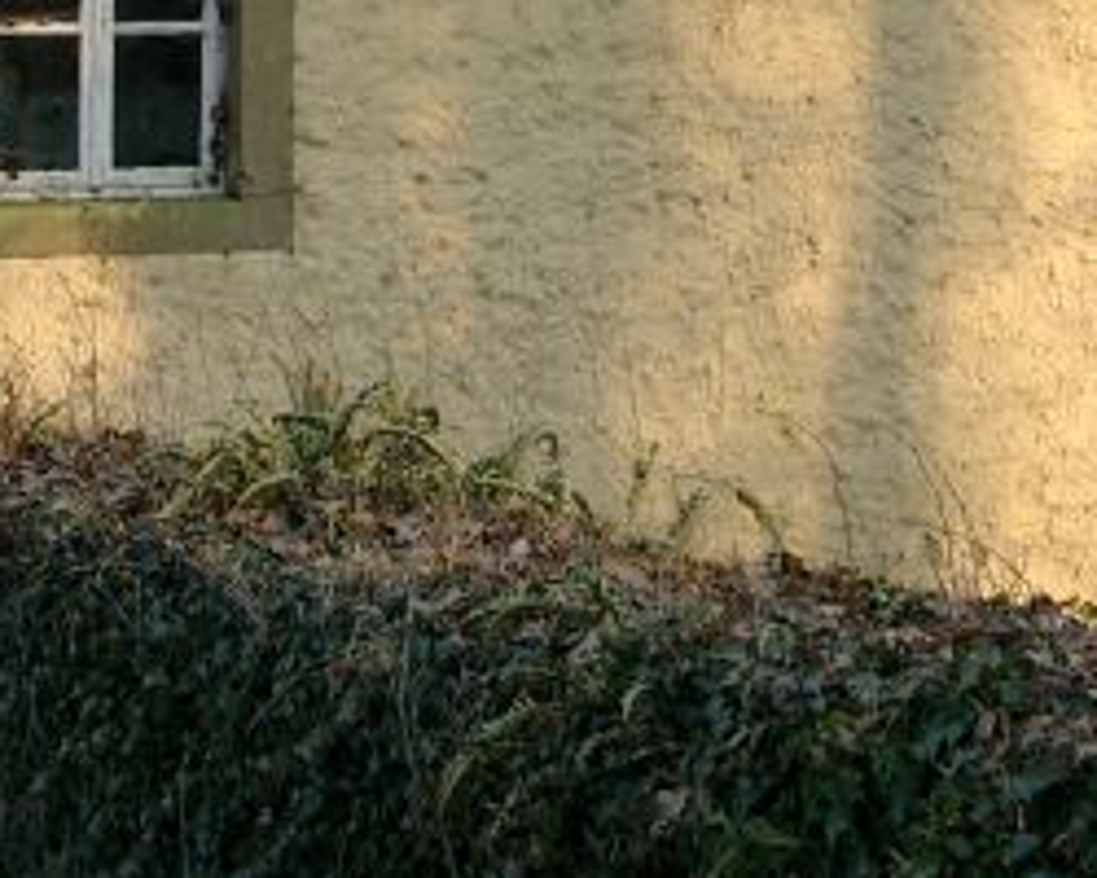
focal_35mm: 106
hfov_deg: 18.1
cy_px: -202
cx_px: 470
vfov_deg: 14.1
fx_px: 3441
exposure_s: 1/77.6
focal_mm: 7.13
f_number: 4
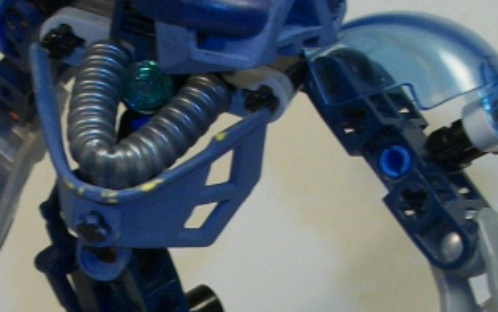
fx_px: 1873
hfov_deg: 15.1
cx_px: 139
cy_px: 532
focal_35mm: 138
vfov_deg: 9.1
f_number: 2.9
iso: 80
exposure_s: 1/80
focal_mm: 5.7
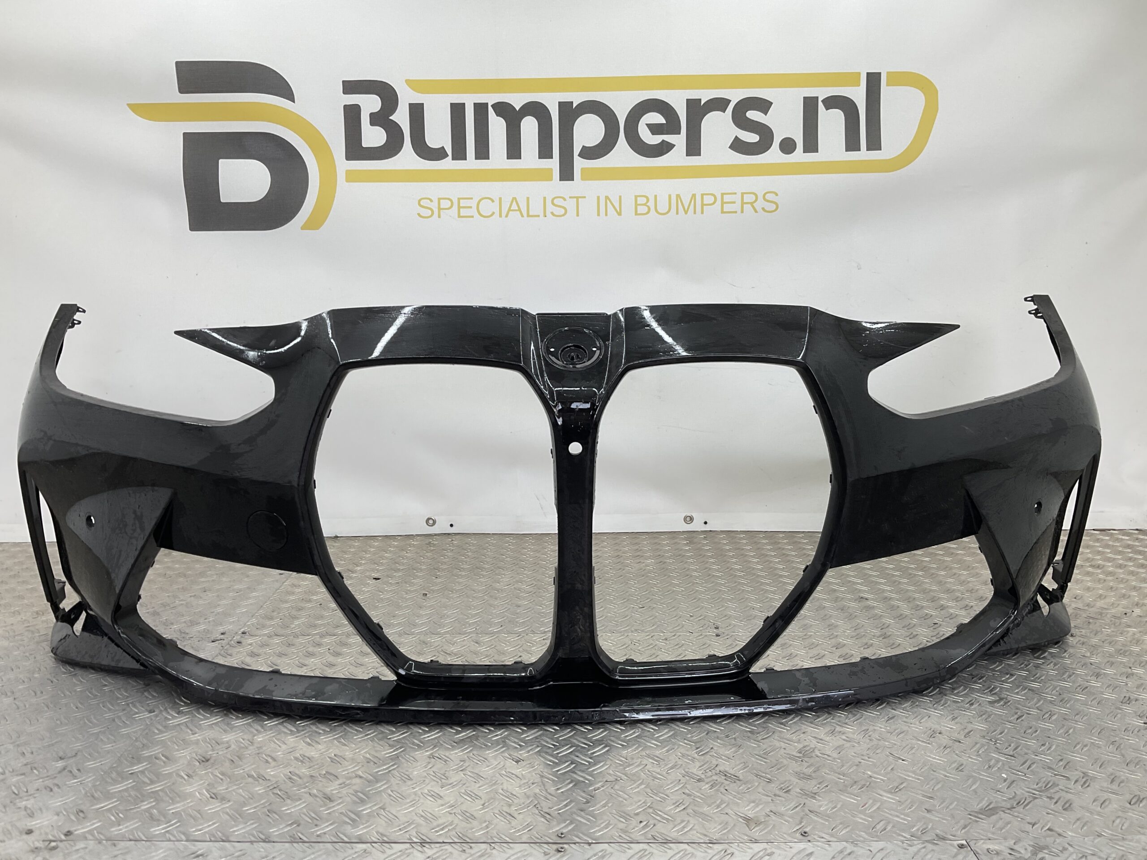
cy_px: 430
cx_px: 574
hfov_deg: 61.7
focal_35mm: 29
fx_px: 961
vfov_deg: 48.2
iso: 16
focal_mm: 3
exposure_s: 1/120
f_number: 1.8
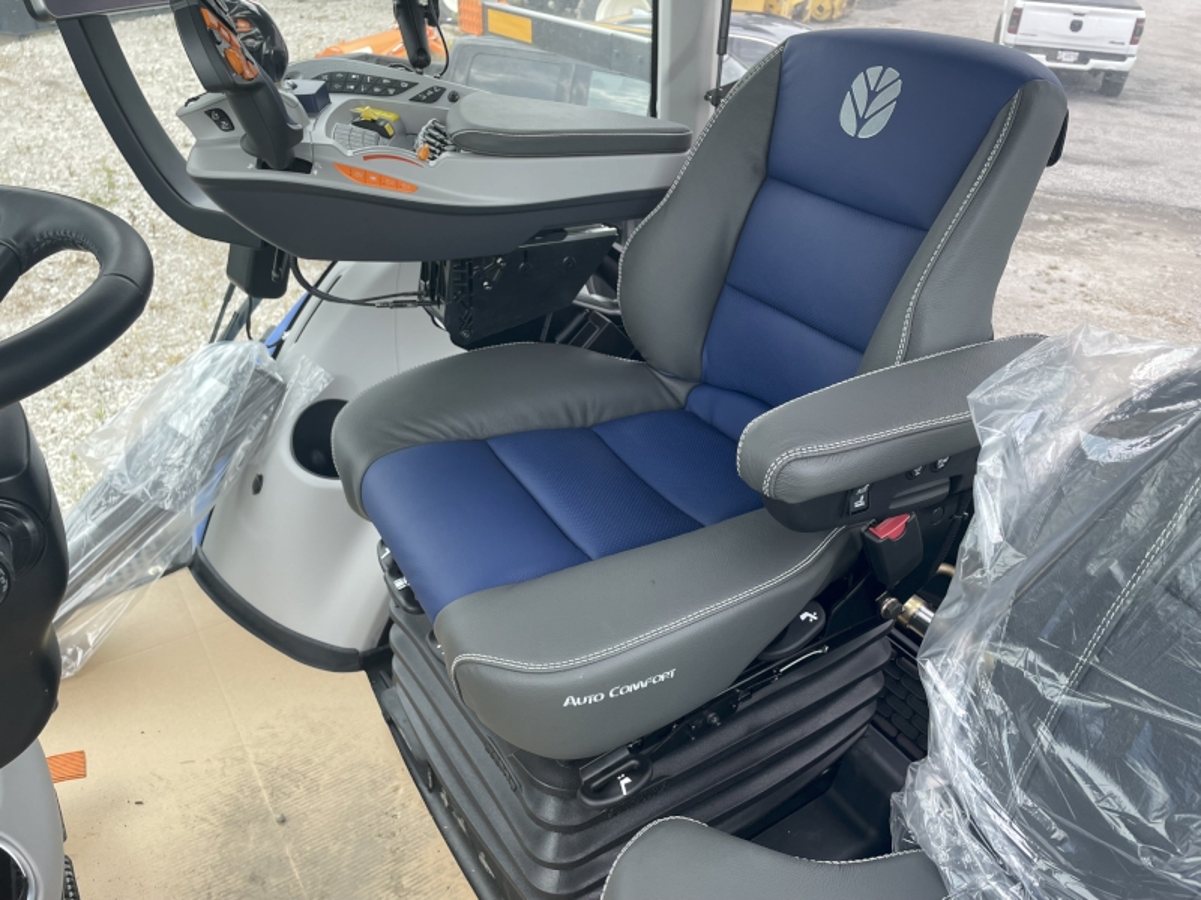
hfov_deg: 67.3
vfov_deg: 53.1
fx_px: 902
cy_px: 450
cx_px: 600
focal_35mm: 26
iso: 32
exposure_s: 1/399
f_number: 1.6
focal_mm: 4.2
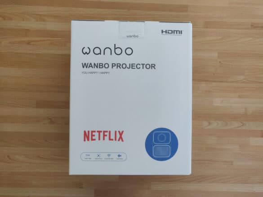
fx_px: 190
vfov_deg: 54.9
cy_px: 98
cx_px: 132
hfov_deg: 69.4
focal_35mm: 25
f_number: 1.7
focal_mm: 4.2
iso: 160
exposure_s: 1/100
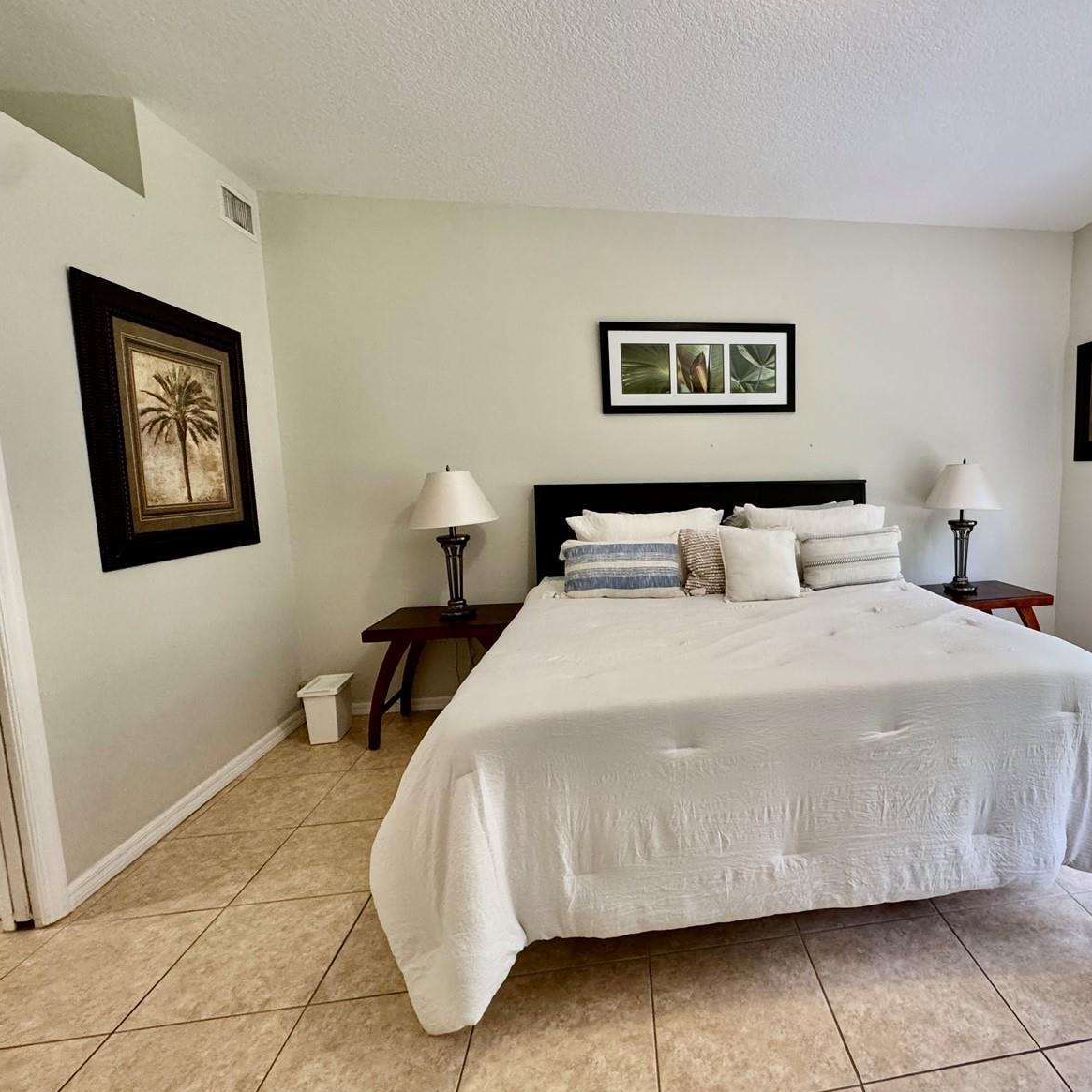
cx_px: 711
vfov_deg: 84.0
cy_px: 540
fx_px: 607
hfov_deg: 81.7
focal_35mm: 17
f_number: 2.2
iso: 250
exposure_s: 1/120
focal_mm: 2.22
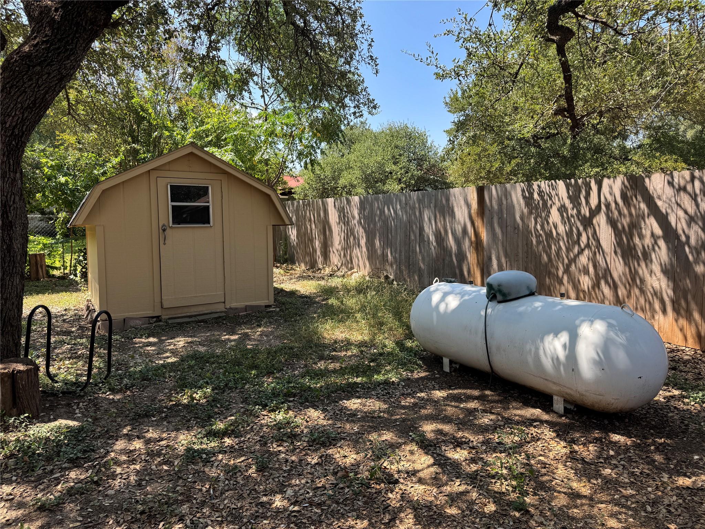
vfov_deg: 56.8
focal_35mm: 24
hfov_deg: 71.6
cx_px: 352
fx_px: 489
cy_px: 264
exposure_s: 1/876
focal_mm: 6.76
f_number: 1.78
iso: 80
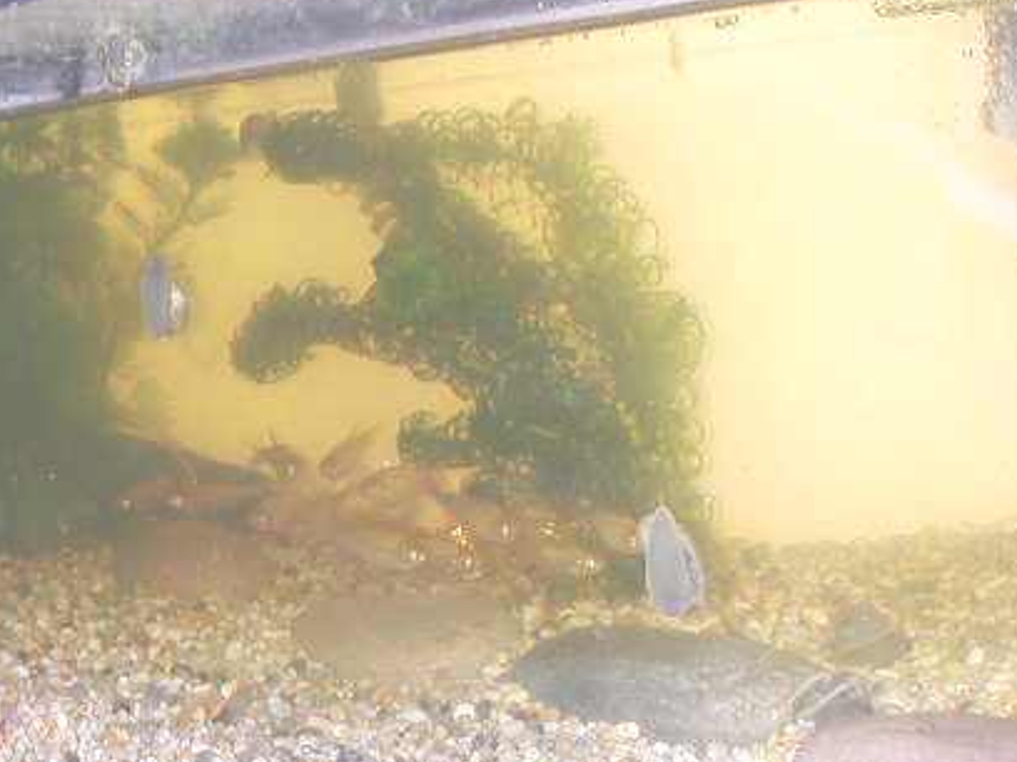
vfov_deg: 25.1
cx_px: 337
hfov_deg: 32.9
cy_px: 520
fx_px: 1704
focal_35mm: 58
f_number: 4.5
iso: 100
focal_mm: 5.6
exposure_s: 1/59.9
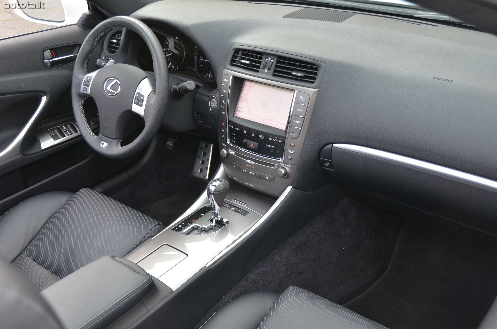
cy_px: 164
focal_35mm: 40
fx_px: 558
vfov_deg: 32.9
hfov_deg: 48.0
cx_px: 248
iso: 800
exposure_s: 1/500
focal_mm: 27
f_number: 4
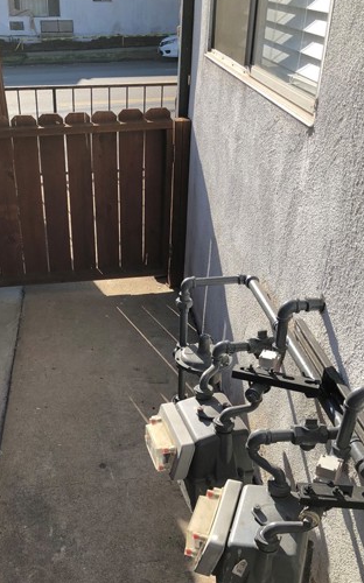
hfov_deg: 33.3
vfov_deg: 51.0
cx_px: 128
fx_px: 604
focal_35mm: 38
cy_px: 365
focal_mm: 4
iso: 20
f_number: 1.8
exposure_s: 1/923
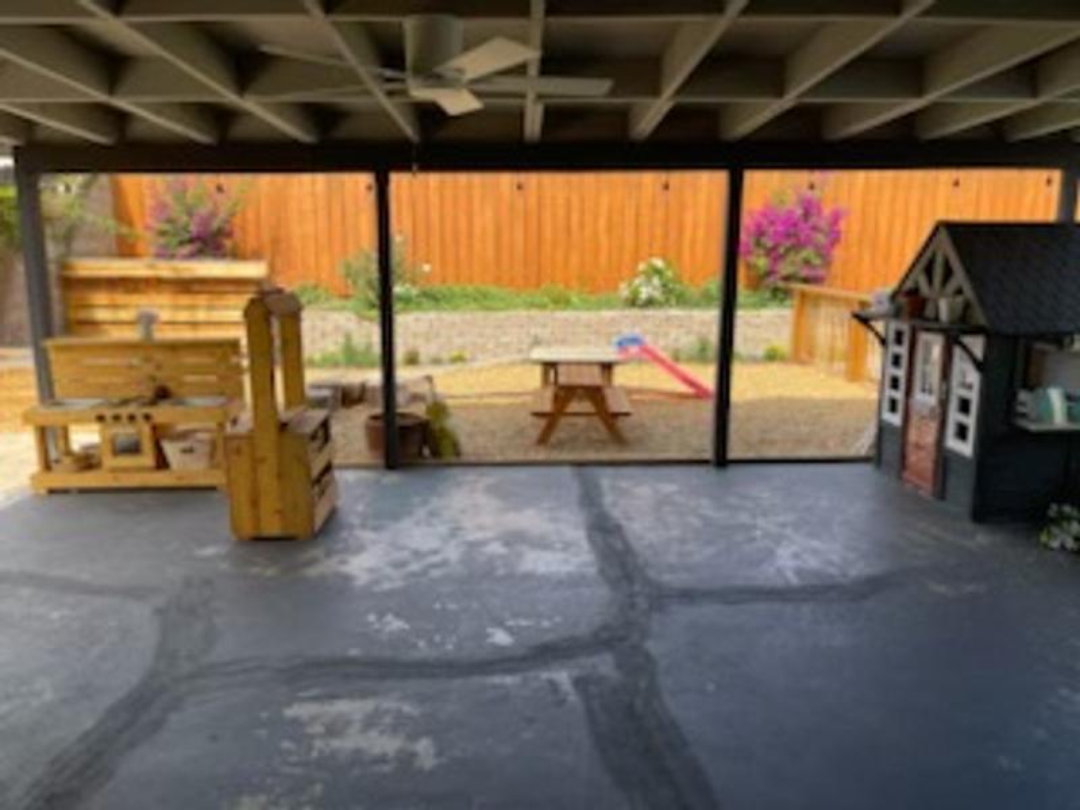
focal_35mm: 25
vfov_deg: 54.9
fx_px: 780
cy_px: 405
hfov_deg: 69.4
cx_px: 540
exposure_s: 1/994
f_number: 1.6
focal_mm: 5.1
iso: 32
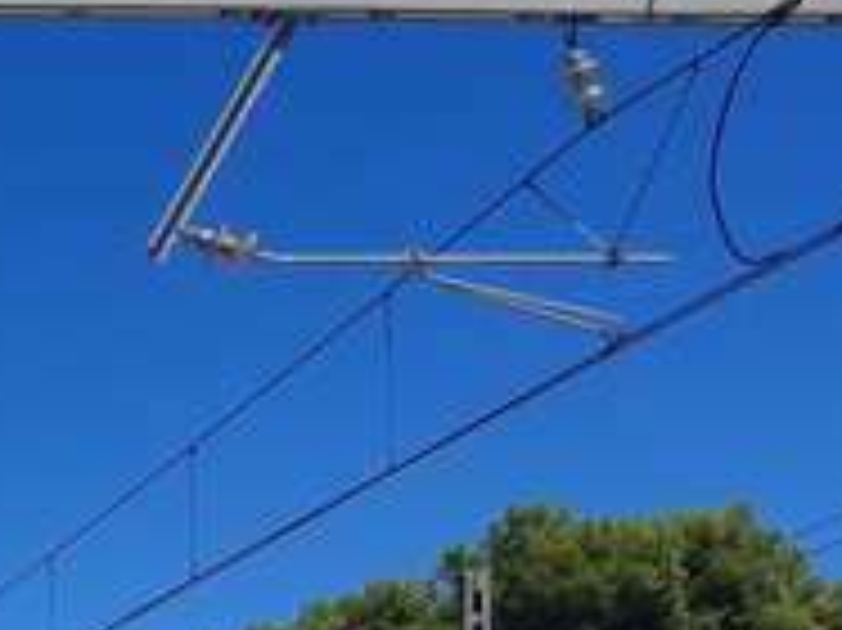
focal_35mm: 107
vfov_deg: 12.5
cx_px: -788
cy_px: 1156
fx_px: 2601
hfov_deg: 15.2
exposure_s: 1/3155
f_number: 1.7
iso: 40
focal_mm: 3.92
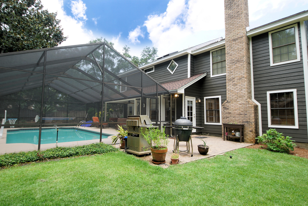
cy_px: 103
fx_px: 154
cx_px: 154
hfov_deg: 90.0
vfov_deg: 67.4
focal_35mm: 18
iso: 100
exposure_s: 1/80
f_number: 5
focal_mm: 12
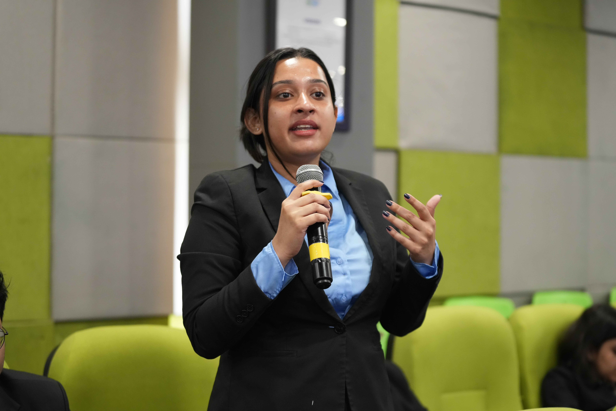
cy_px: 206
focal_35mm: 70
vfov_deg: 19.5
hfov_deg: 28.8
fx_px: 1198
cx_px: 308
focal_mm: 70
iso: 3200
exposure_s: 1/160
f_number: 2.8
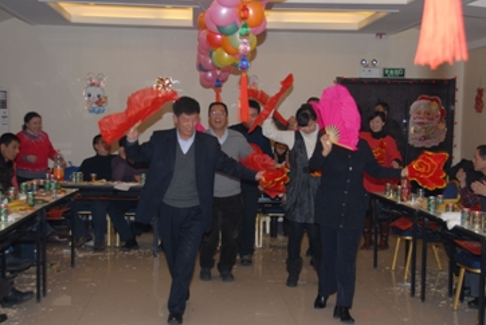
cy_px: 179
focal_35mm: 58
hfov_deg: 34.7
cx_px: 247
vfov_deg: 23.6
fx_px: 778
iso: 100
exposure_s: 1/60
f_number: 4
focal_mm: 31
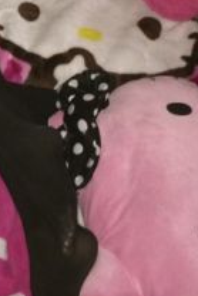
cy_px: -75
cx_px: -94
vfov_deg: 20.8
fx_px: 741
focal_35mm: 90
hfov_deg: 14.3
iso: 160
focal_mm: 4.12
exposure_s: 1/16
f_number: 2.2
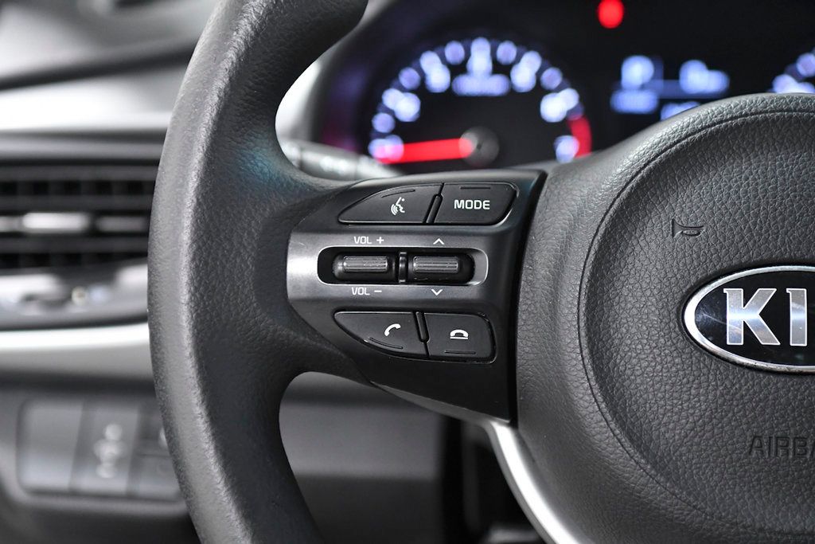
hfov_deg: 28.1
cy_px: 272
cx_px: 408
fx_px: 1630
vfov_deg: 18.9
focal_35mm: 72
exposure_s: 1/160
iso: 2500
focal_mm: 48
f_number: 3.5
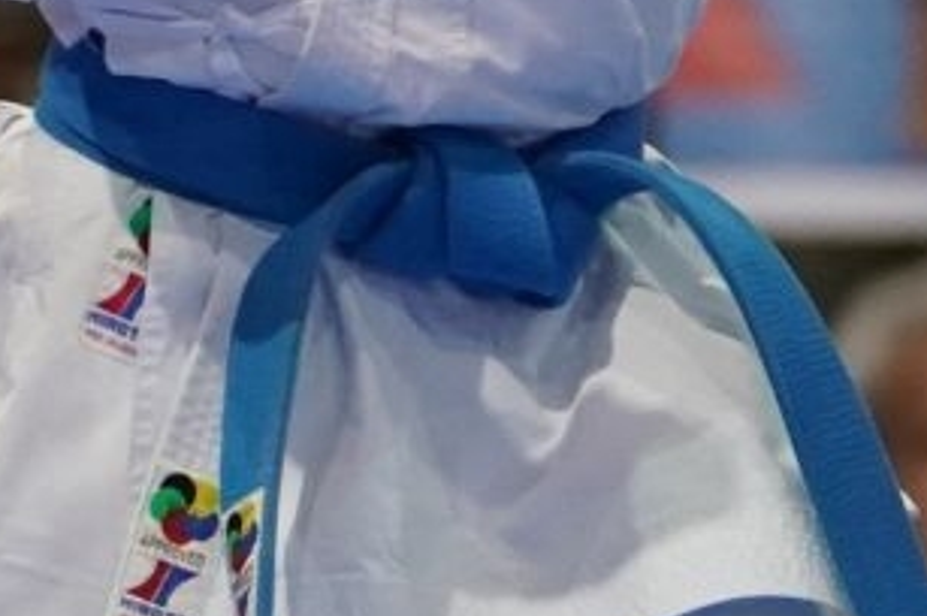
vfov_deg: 1.3
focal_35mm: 1027
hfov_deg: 2.0
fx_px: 26417
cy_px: 196
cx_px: 356
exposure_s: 1/320
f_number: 2.8
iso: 3200
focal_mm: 117
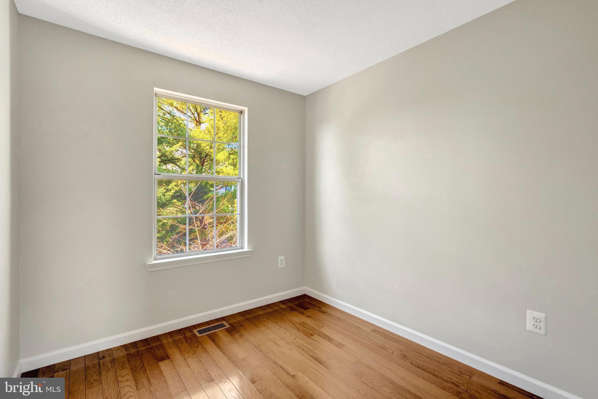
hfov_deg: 96.7
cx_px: 299
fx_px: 266
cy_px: 200
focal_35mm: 16
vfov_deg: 73.7
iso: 1250
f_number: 8
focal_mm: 16
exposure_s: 1/100
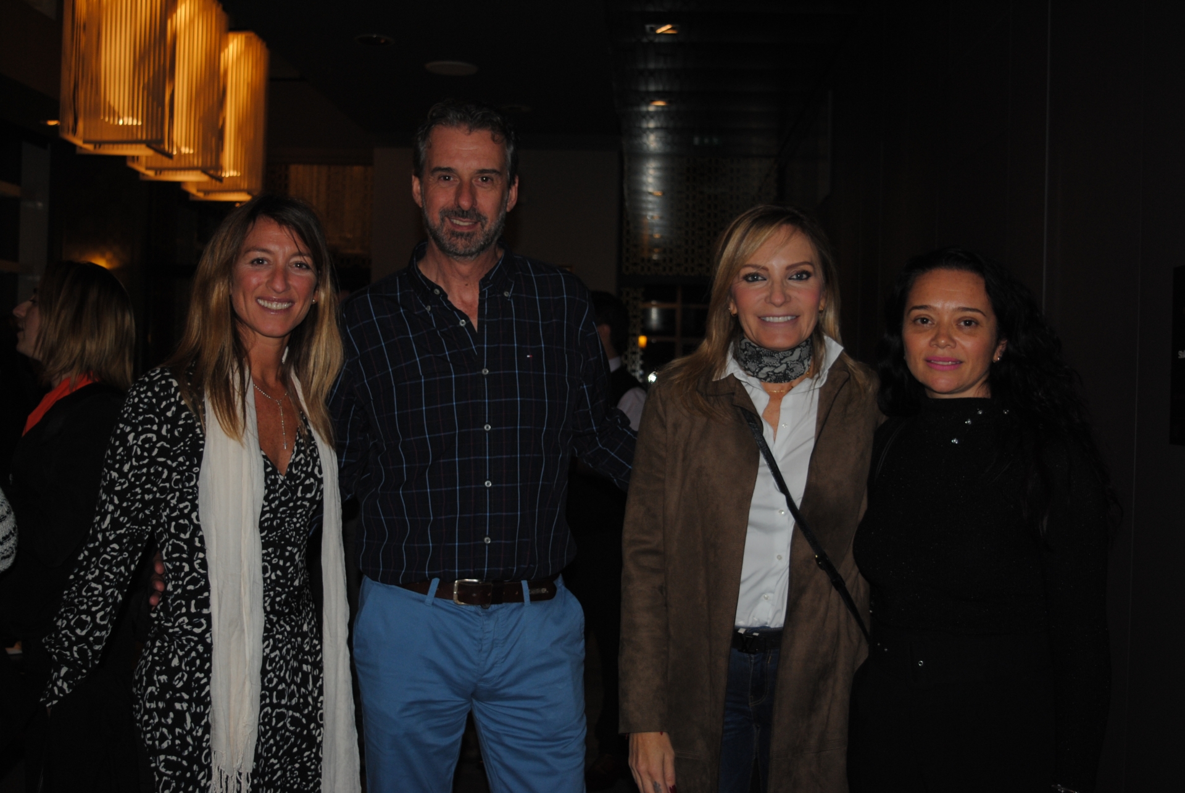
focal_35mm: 40
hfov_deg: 47.9
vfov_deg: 33.1
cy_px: 396
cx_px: 592
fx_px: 1335
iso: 200
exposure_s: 1/60
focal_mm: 27
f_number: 4
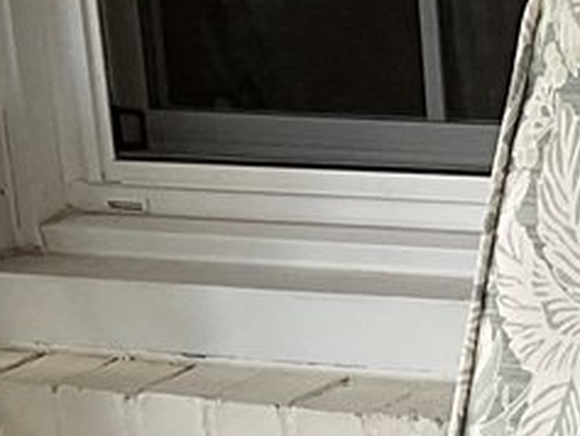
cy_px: 1201
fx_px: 3101
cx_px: 686
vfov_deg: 7.3
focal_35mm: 185
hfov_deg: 10.5
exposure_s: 1/120
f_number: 1.8
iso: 32
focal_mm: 3
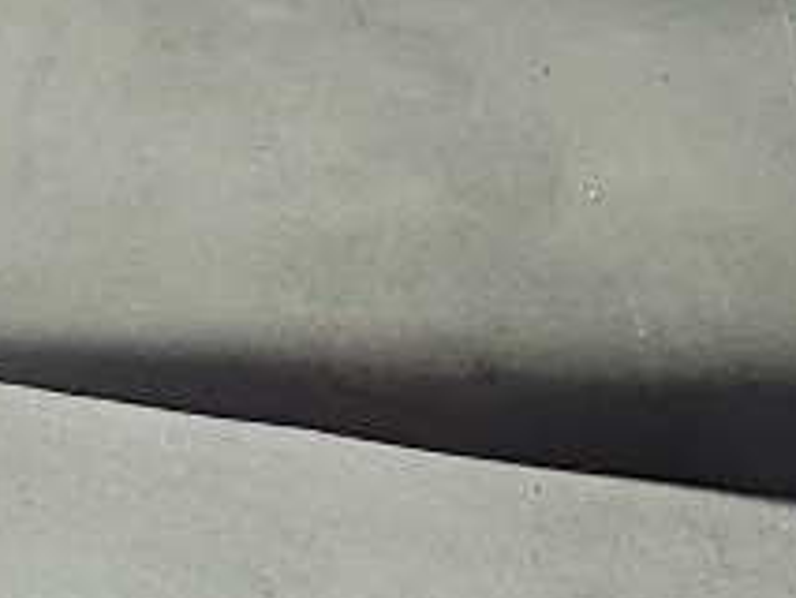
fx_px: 4487
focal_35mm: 195
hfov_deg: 10.1
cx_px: 191
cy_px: -572
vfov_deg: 7.3
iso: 50
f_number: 1.5
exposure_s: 1/909
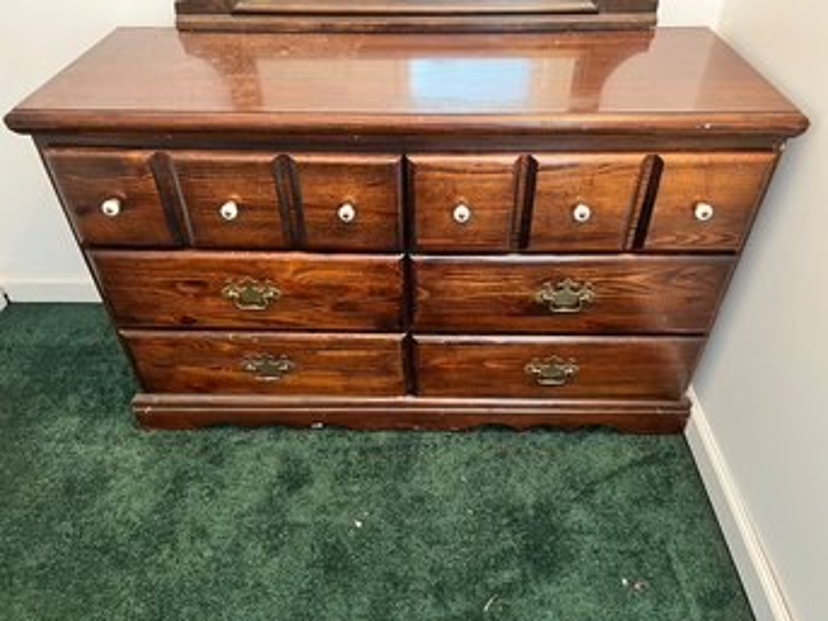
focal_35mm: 26
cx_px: 414
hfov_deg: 67.3
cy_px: 310
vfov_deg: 53.0
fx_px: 622
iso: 500
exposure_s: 1/30
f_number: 1.5
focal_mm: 5.7
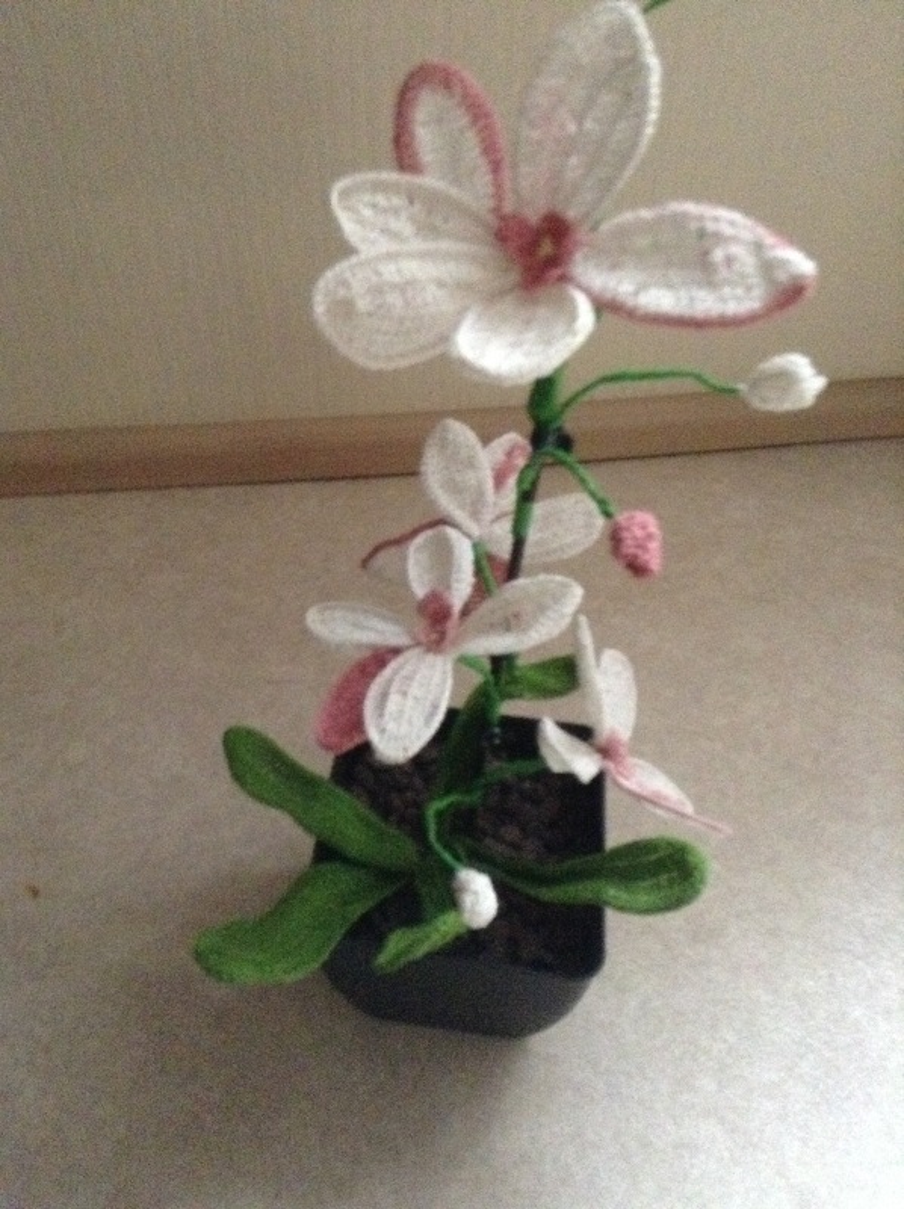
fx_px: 1152
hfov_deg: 42.9
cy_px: 604
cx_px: 452
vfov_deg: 55.4
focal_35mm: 33
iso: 640
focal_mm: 3.3
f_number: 2.4
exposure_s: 1/15
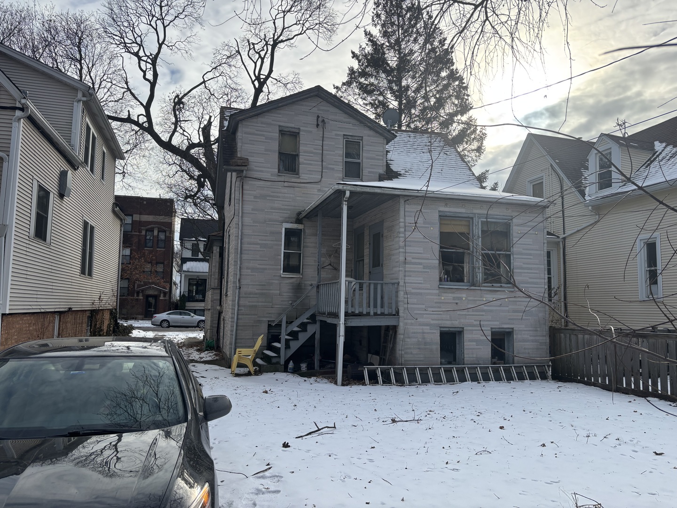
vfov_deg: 53.1
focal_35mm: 26
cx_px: 338
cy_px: 254
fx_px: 508
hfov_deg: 67.3
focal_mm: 5.96
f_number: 1.6
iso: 50
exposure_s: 1/2398
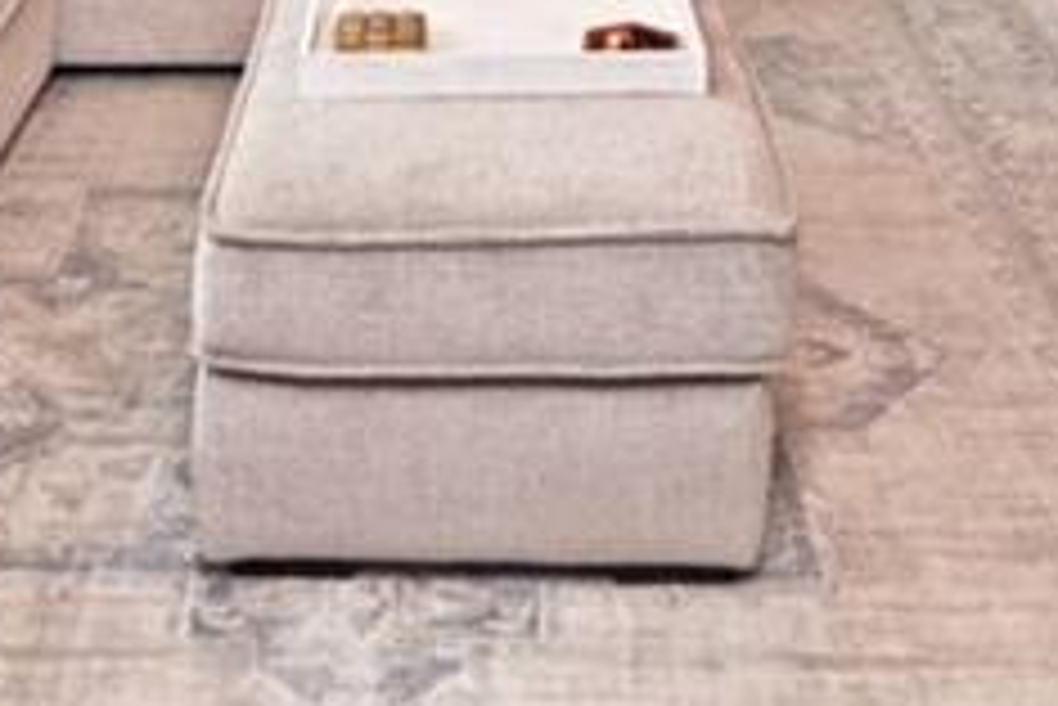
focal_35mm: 61
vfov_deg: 17.1
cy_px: -666
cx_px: 509
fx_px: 1794
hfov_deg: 32.9
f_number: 4
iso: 400
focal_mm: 14
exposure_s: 1/60
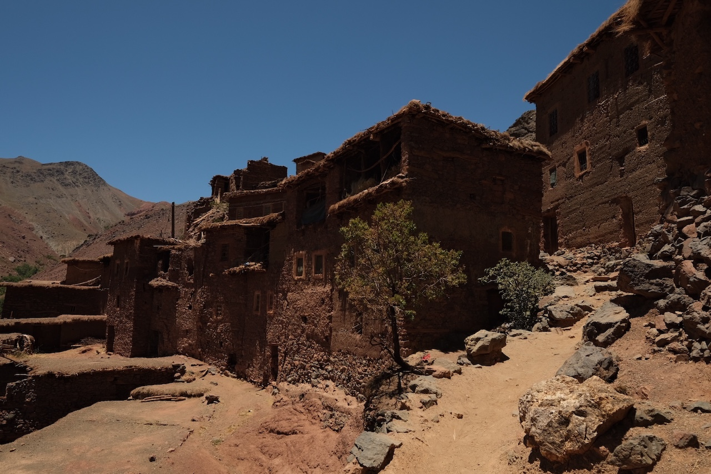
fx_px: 474
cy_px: 237
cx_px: 356
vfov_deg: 53.1
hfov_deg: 73.8
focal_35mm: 24
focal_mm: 15.9
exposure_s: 1/500
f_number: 8
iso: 160
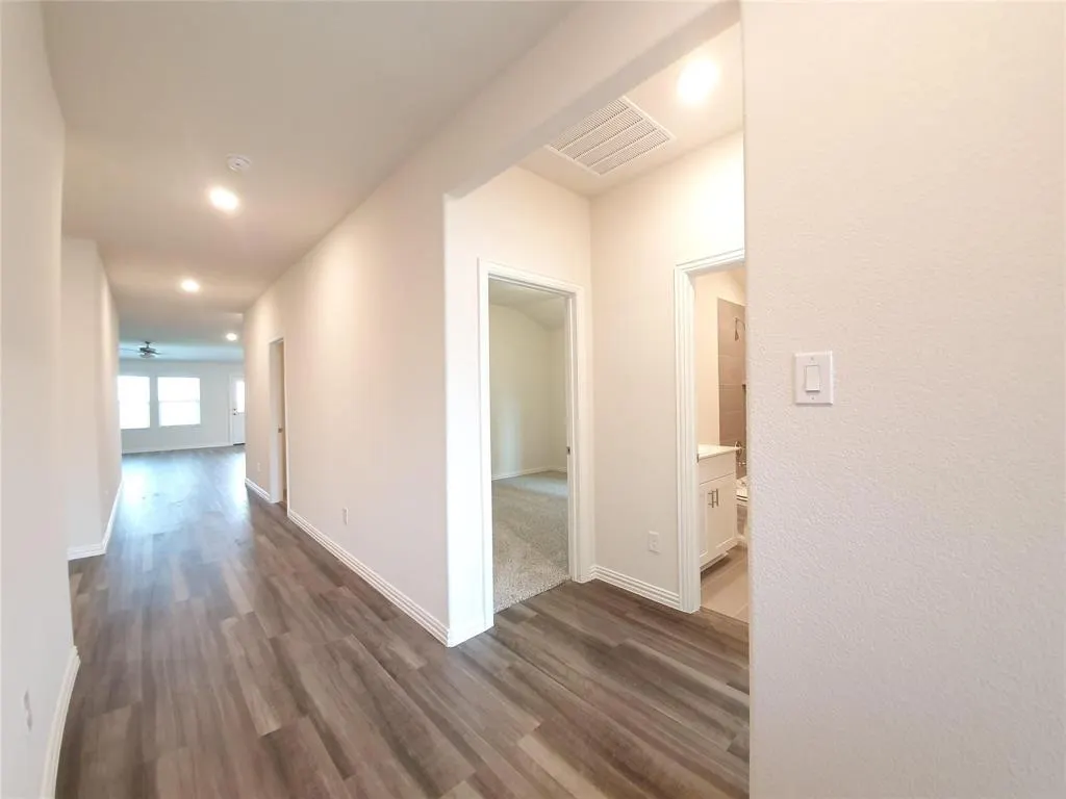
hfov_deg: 106.2
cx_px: 533
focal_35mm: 13
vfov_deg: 89.9
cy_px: 400
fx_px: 400
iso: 320
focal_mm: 1.8
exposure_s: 1/40
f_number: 2.2
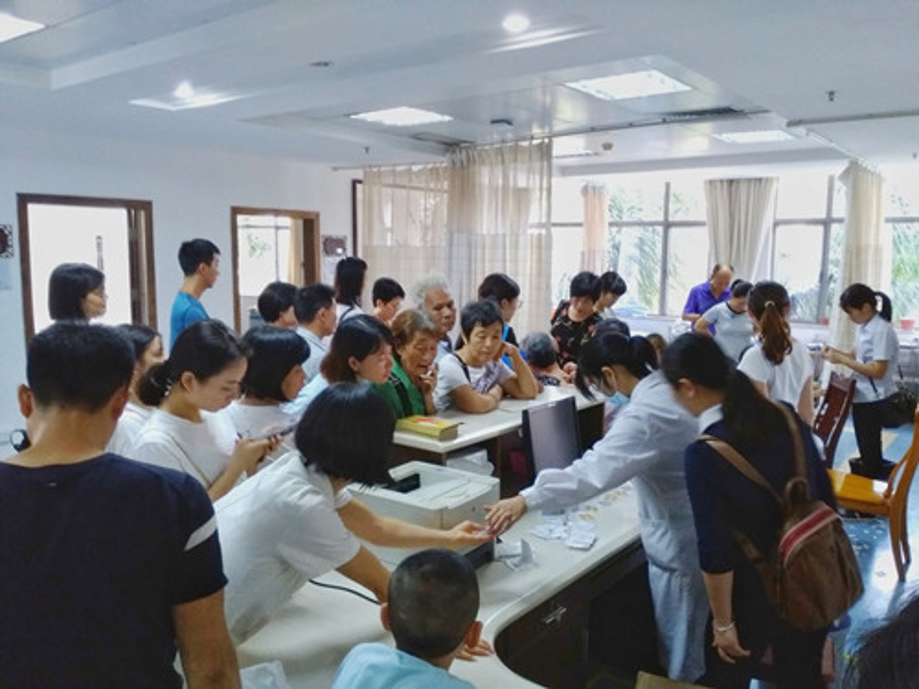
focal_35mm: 28
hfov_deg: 63.4
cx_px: 460
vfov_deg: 49.7
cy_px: 344
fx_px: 743
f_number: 2
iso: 751
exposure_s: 1/33
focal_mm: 3.79
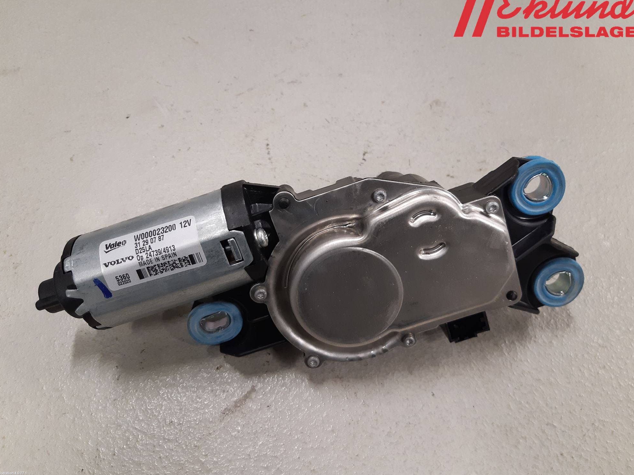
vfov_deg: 51.3
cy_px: 229
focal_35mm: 27
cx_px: 322
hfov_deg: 65.3
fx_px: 495
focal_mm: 3.93
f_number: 1.7
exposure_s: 1/50
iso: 125
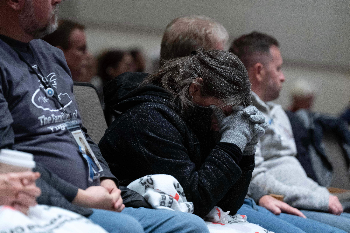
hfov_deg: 13.1
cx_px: 175
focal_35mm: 157
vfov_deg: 8.7
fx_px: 1526
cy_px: 116
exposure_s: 1/320
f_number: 3.5
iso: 4000
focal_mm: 157
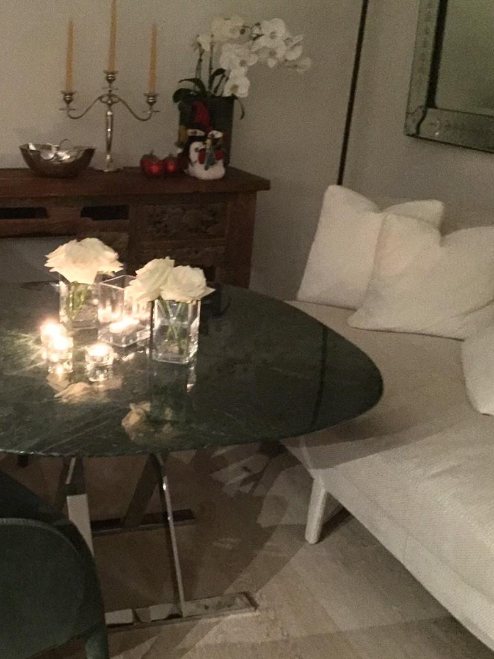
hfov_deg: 32.5
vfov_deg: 43.9
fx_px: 818
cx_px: 90
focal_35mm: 43
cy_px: 334
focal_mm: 4.15
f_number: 2.2
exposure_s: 1/15
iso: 1600
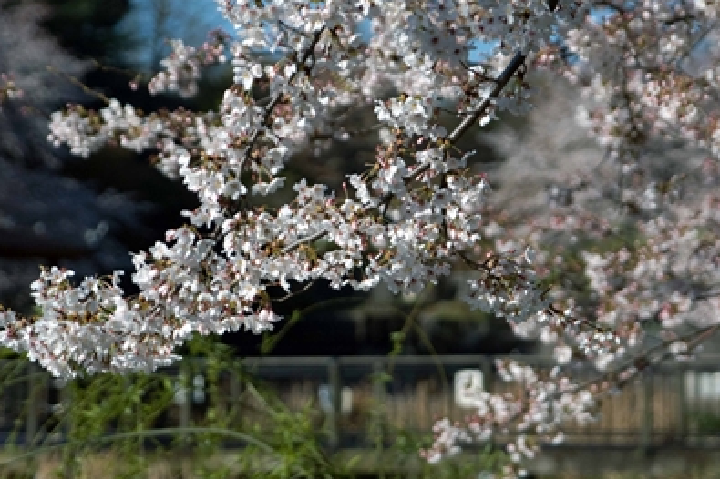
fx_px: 3338
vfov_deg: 8.2
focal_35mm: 167
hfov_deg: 12.3
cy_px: 240
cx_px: 361
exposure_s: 1/2000
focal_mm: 110
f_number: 5.6
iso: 400
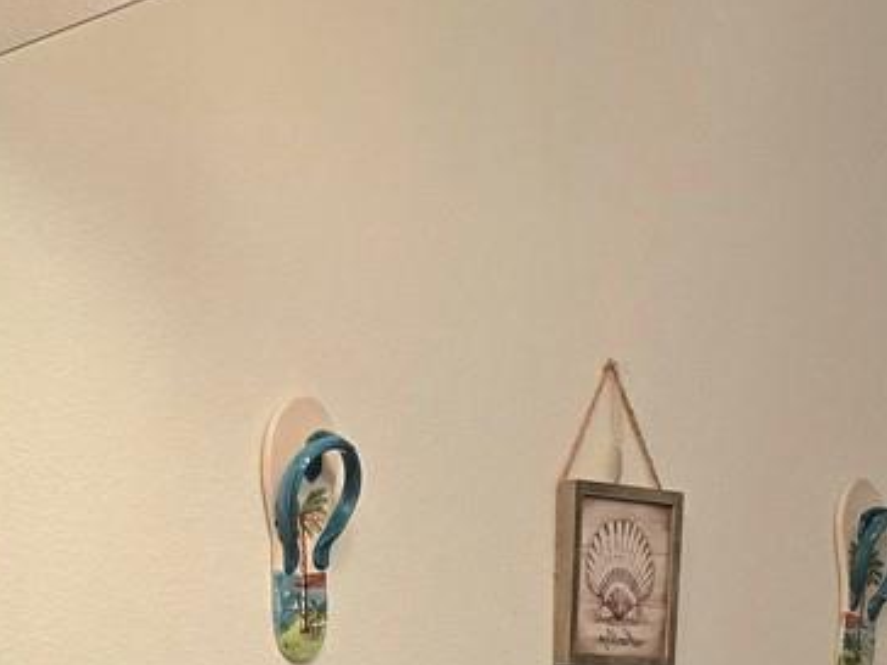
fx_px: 2588
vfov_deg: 13.4
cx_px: -68
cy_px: 1138
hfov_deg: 18.7
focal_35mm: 101
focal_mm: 6.3
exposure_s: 1/120
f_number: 1.7
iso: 250
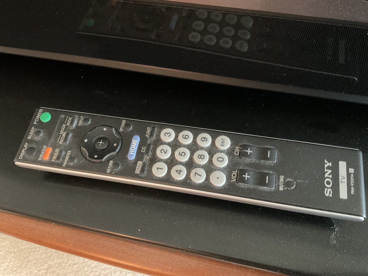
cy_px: 138
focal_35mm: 29
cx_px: 184
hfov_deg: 61.7
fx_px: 308
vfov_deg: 48.2
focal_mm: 3
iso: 500
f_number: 1.8
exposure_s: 1/24
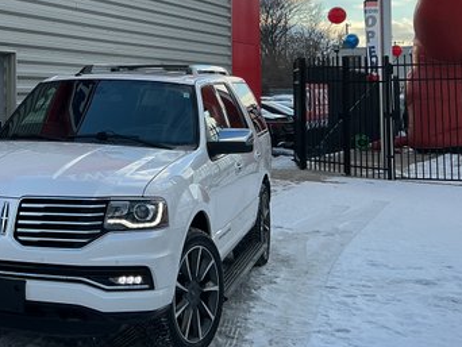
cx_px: 49
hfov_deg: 30.3
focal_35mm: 61
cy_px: 43
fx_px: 815
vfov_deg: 23.5
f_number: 1.8
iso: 25
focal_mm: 3
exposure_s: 1/627
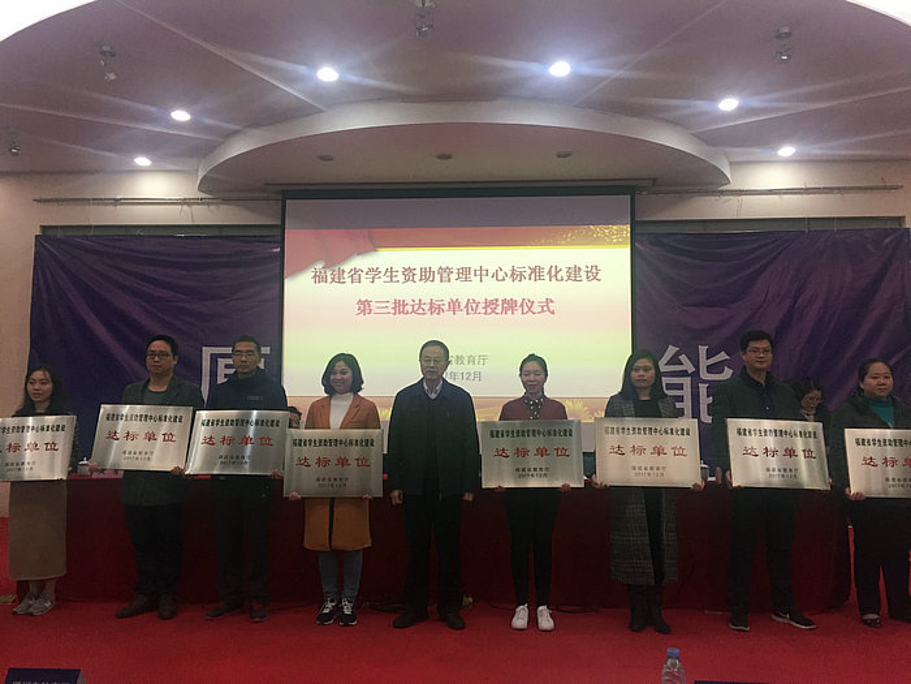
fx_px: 763
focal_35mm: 29
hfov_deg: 61.7
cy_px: 342
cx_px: 456
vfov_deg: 48.2
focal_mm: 4.15
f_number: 2.2
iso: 64
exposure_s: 1/33
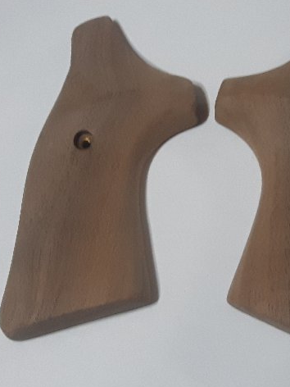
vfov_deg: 44.8
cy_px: 194
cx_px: 197
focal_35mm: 42
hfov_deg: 34.0
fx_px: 469
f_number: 1.9
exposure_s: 1/30
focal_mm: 3.7
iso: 160
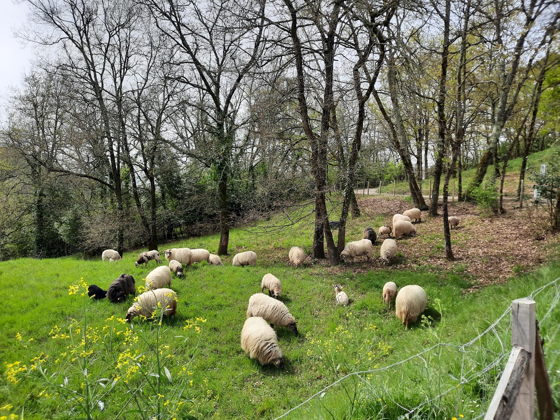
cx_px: 280
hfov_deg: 69.4
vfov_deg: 54.9
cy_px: 210
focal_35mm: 25
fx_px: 404
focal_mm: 4.6
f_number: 2
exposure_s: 1/481
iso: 32
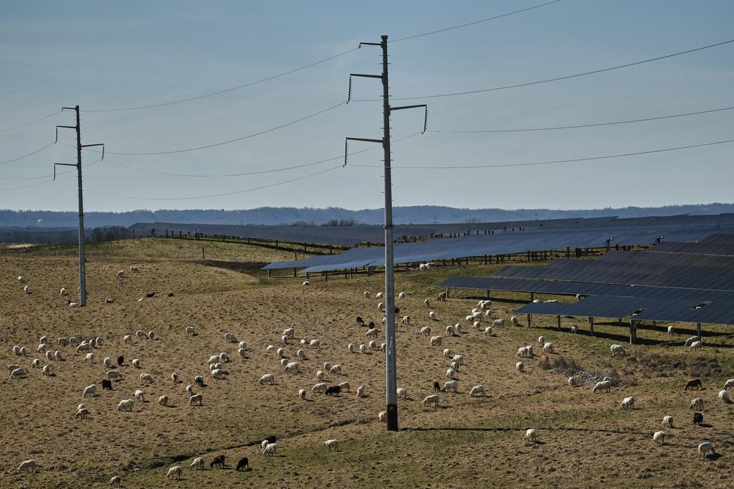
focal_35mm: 148
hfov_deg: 13.9
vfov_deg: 9.3
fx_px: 3016
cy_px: 244
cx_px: 367
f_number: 2.8
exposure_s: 1/5000
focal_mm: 148
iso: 200
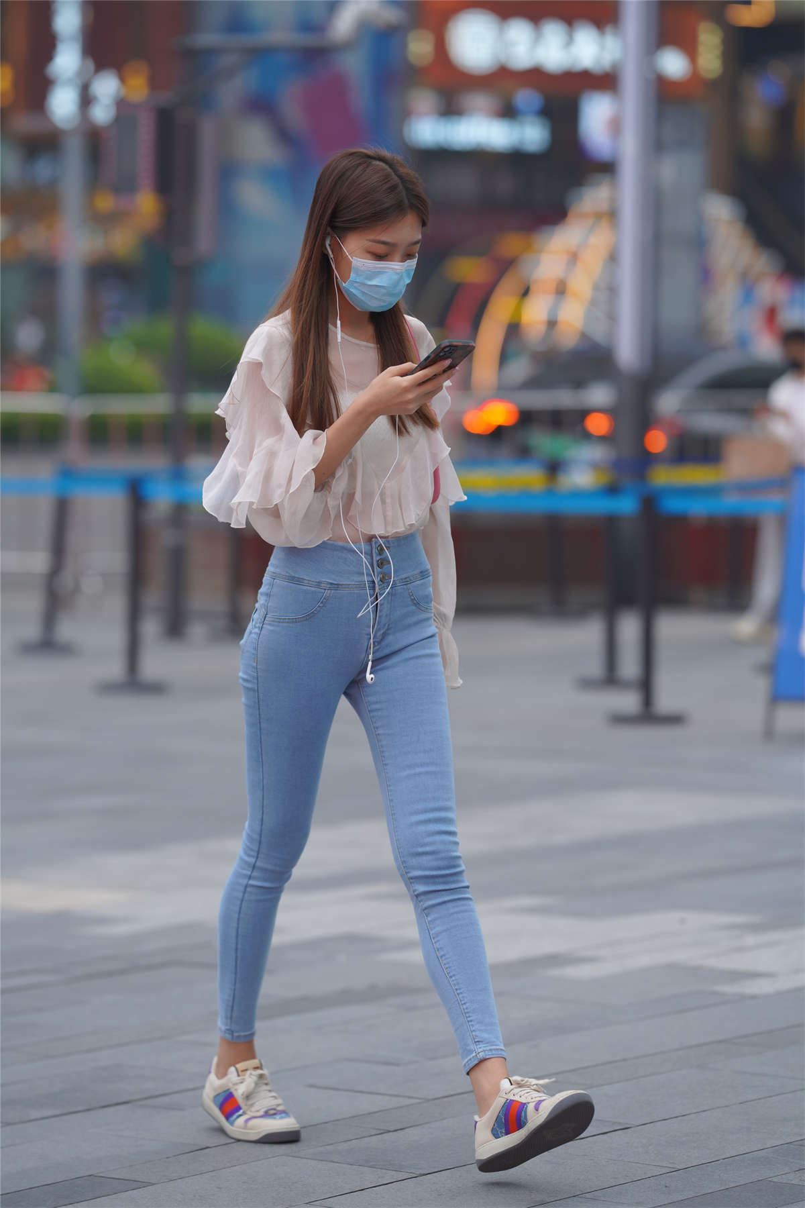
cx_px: 402
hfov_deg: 10.2
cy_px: 604
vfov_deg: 15.2
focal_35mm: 135
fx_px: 4528
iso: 500
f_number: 2.8
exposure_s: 1/500
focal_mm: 135
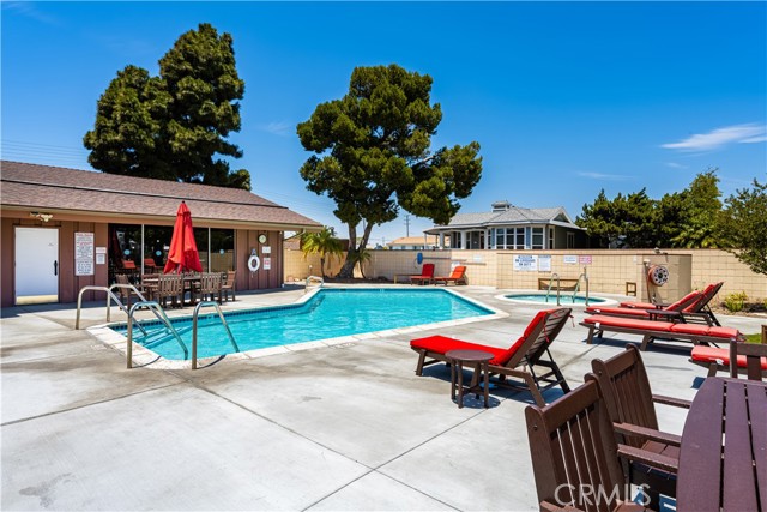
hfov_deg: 85.4
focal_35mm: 20
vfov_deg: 63.2
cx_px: 384
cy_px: 256
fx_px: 416
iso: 80
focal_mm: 19.5
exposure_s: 1/200
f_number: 13
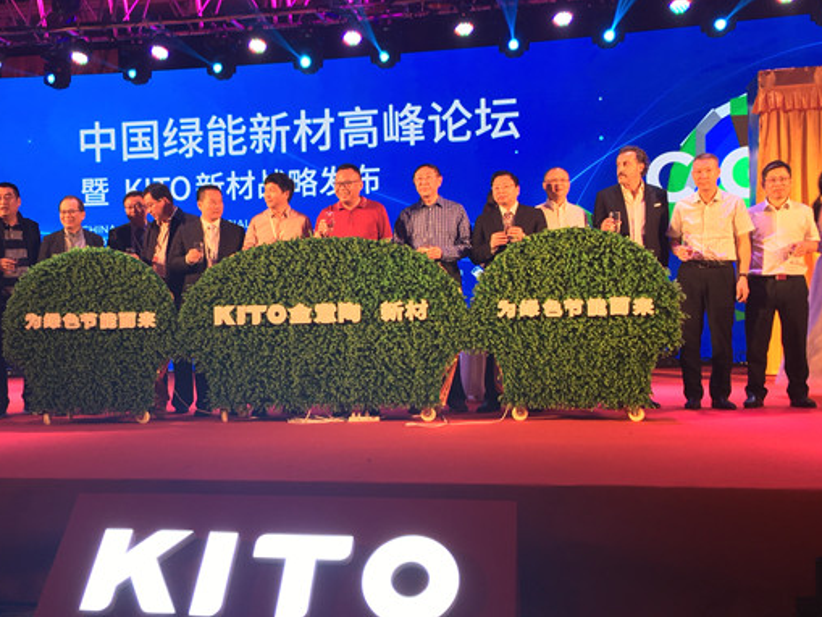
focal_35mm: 41
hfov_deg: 45.6
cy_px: 305
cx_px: 338
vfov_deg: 35.2
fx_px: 974
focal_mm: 4.15
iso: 32
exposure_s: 1/50
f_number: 2.2
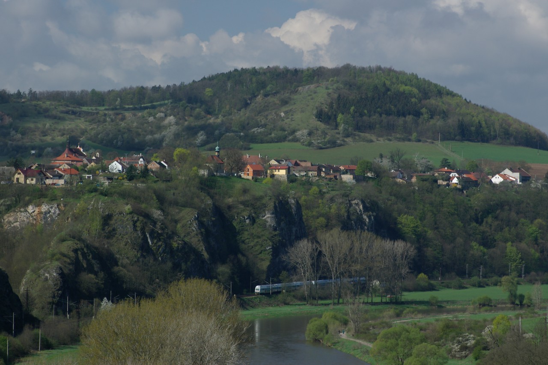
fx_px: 2284
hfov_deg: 13.7
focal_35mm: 150
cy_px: 182
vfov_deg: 9.2
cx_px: 274
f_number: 8
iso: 200
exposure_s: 1/200
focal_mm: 100
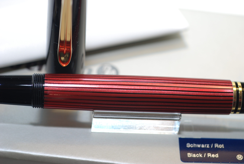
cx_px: 122
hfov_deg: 22.6
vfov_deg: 15.2
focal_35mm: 90
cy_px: 82
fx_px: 611
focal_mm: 60
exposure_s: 1/60
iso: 200
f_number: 5
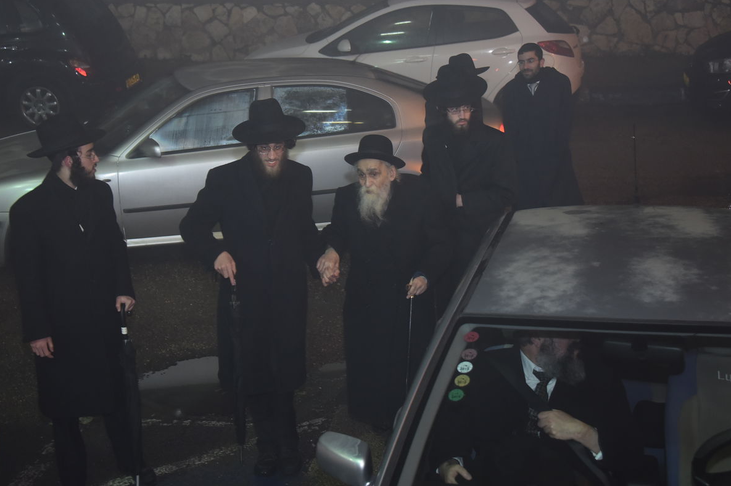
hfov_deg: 31.0
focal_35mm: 65
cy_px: 212
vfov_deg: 20.9
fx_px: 1319
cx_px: 359
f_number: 5
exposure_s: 1/60
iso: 2000
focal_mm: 55
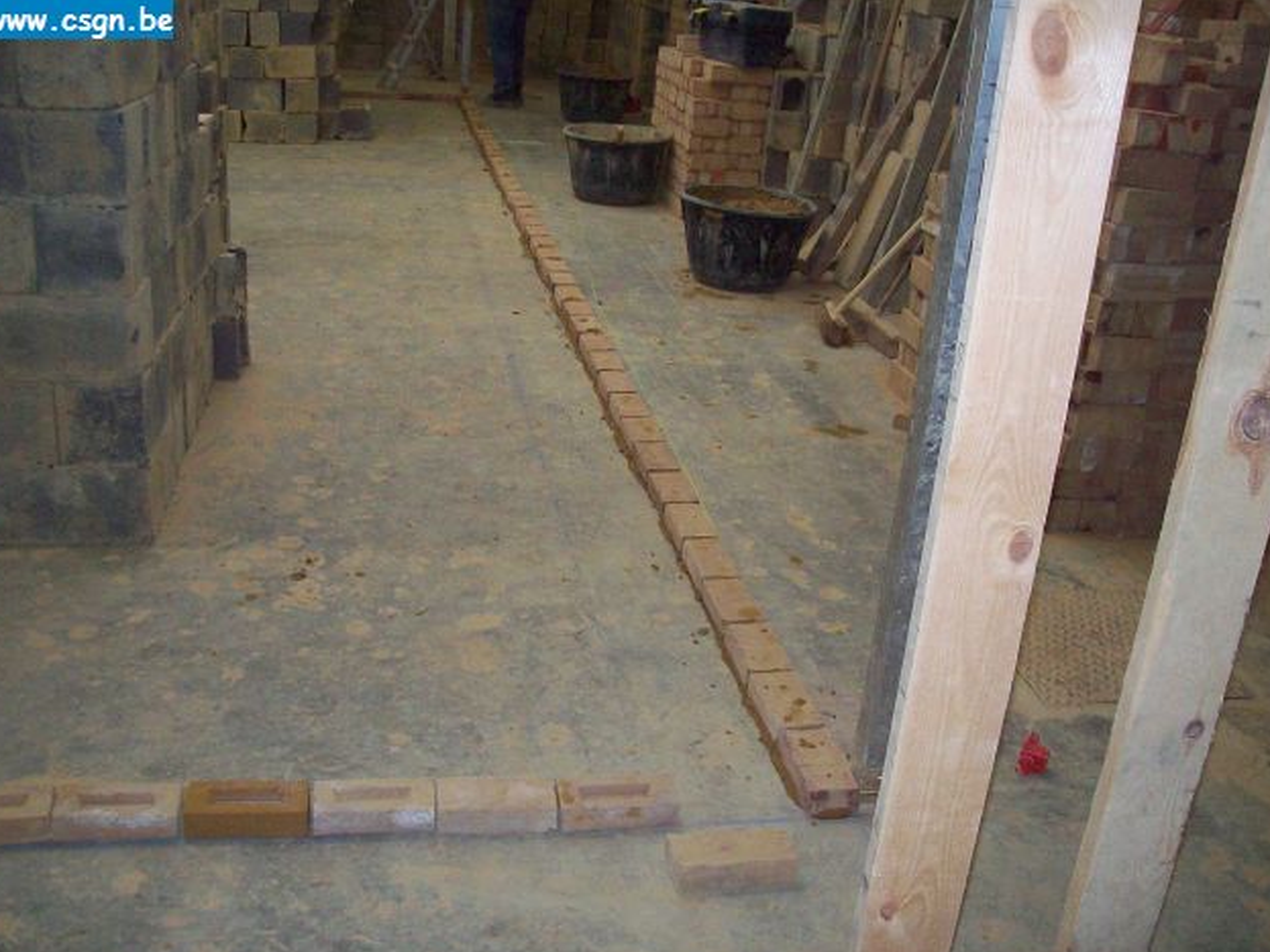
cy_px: 485
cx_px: 624
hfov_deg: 50.1
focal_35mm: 37
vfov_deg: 38.7
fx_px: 1357
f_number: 2.7
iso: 200
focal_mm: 6
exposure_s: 1/64
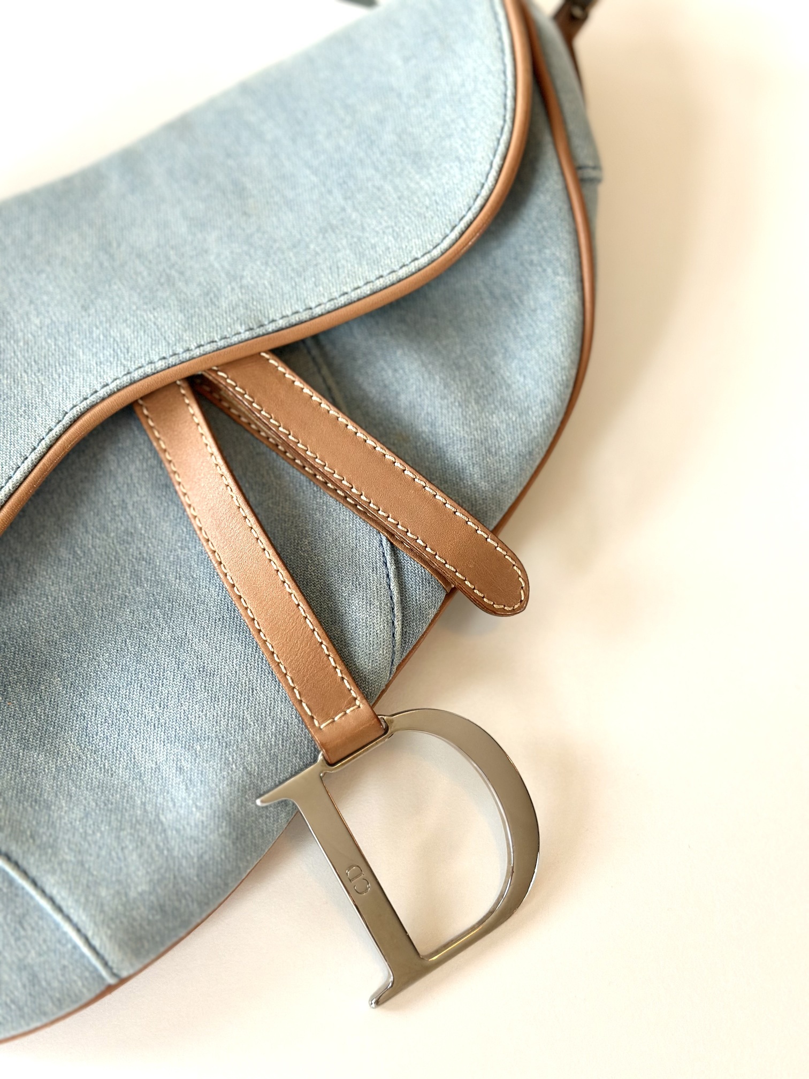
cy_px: 540
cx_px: 404
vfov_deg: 39.7
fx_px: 1496
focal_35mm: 48
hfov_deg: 30.3
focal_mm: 6.86
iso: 80
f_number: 1.78
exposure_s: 1/100
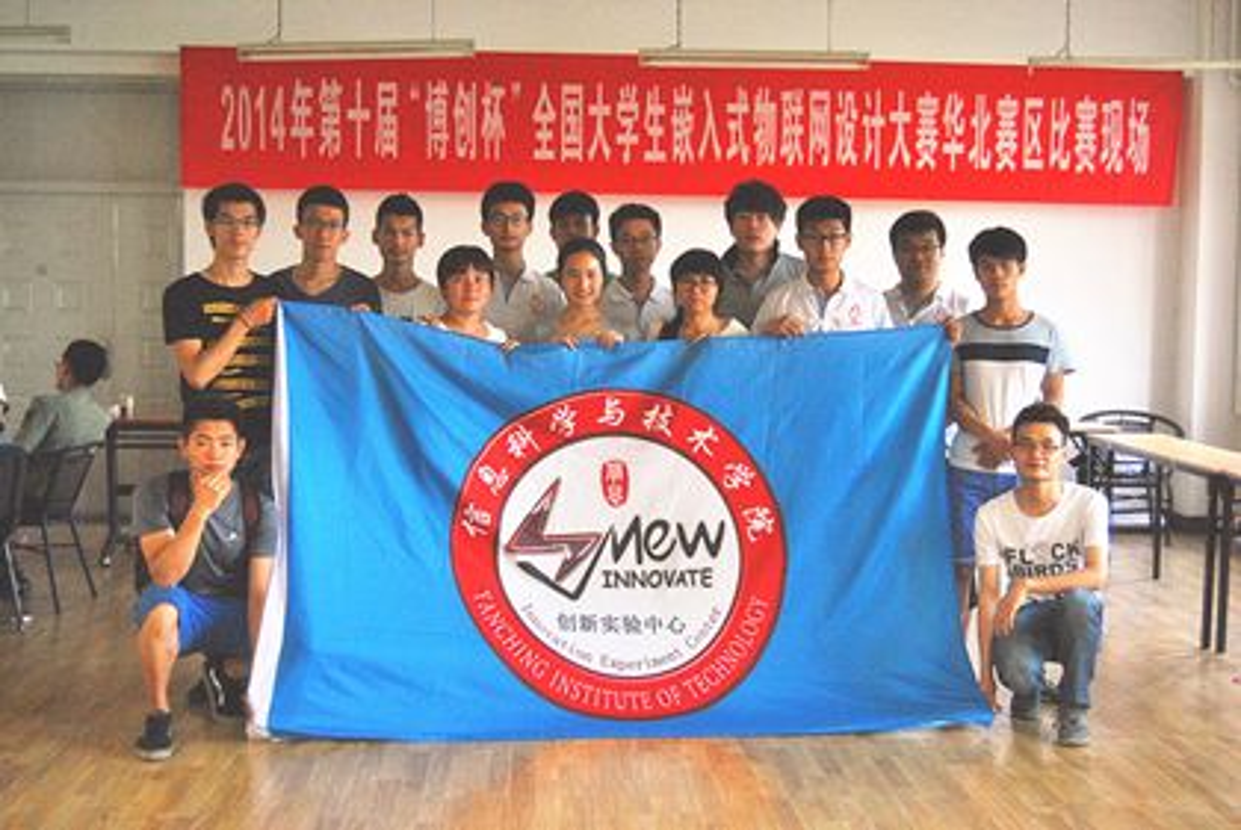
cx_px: 620
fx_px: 1605
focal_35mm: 46
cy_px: 415
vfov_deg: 29.0
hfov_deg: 42.3
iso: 800
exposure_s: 1/80
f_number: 4.2
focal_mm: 31
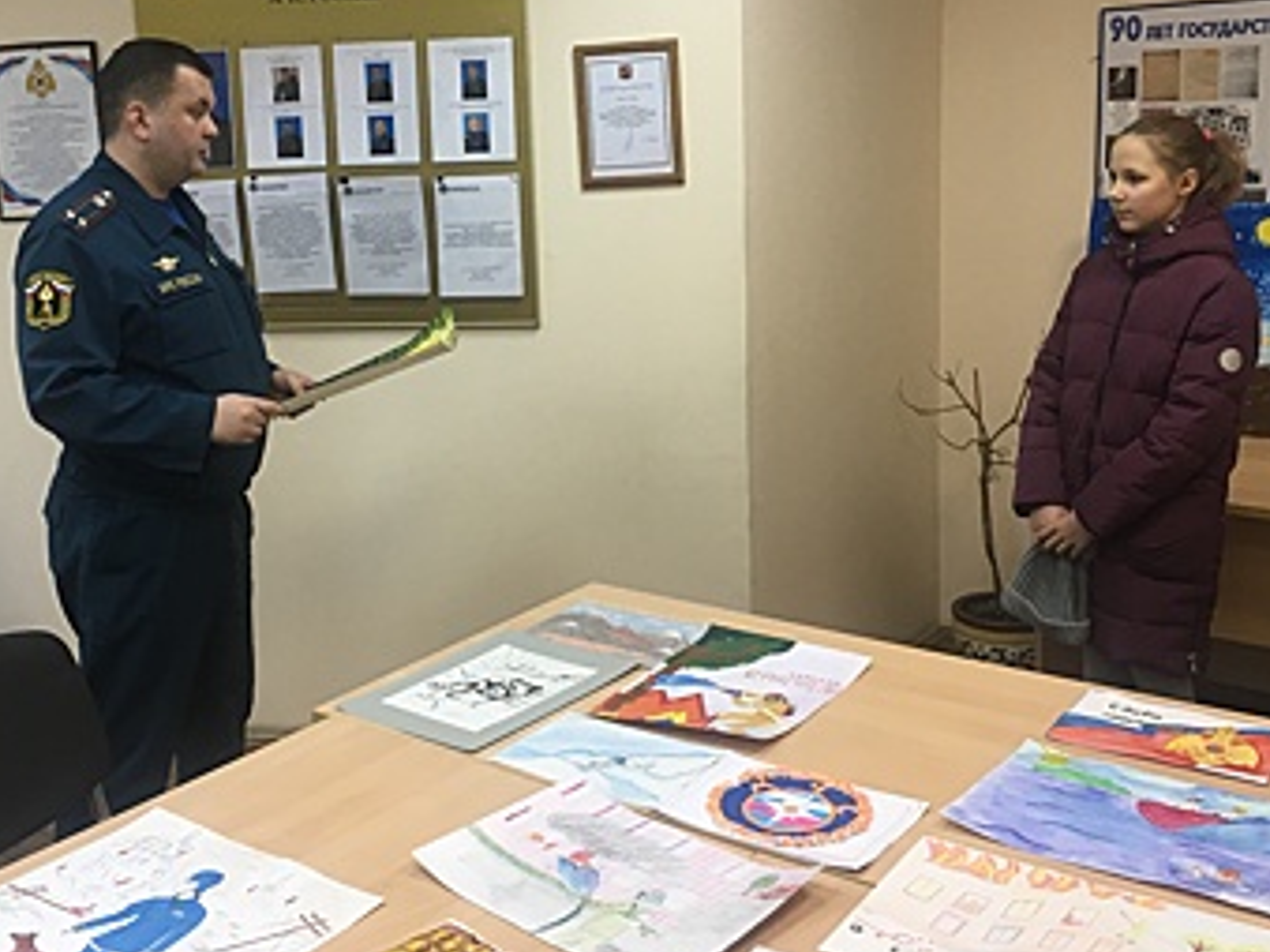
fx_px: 1467
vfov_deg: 35.7
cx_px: 534
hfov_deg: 46.6
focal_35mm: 40
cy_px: 341
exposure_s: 1/33
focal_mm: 4.15
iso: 40
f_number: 2.2
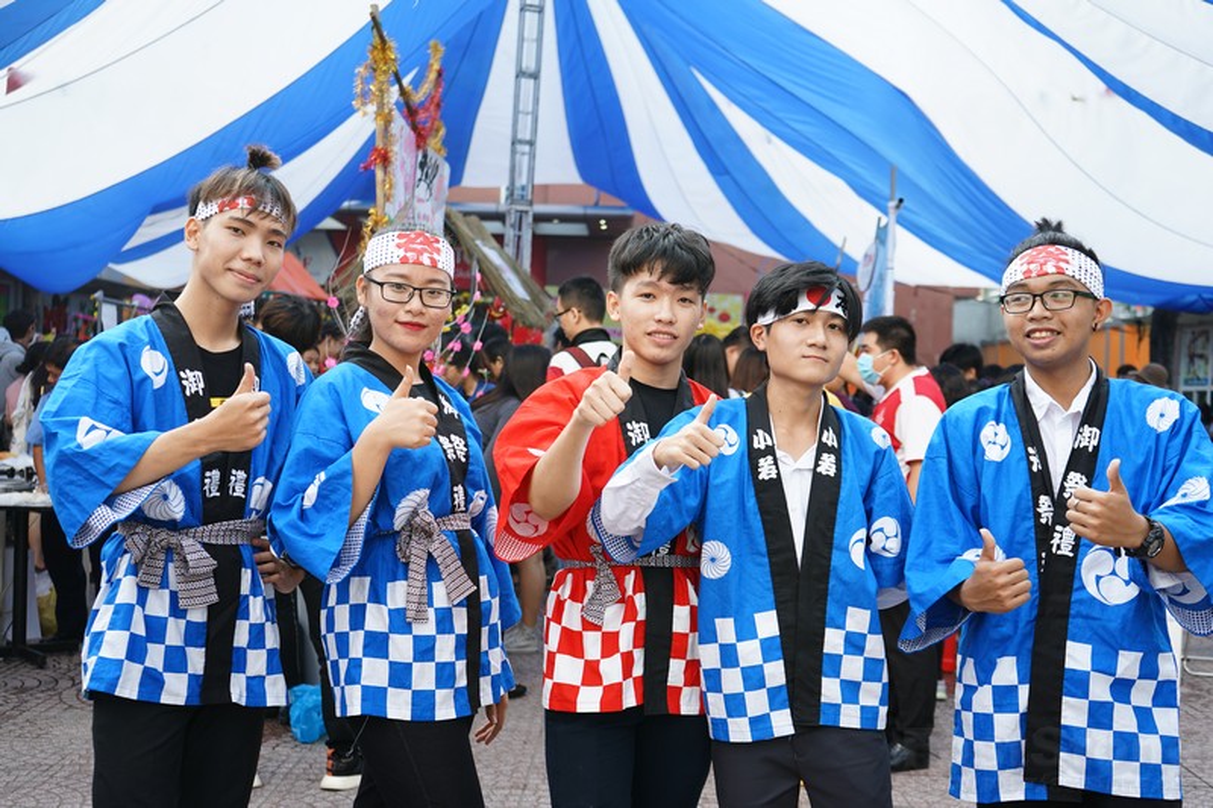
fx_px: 1415
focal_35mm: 42
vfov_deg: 31.9
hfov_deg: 46.4
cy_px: 404
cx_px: 606
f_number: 4.5
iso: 100
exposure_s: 1/100
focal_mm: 42
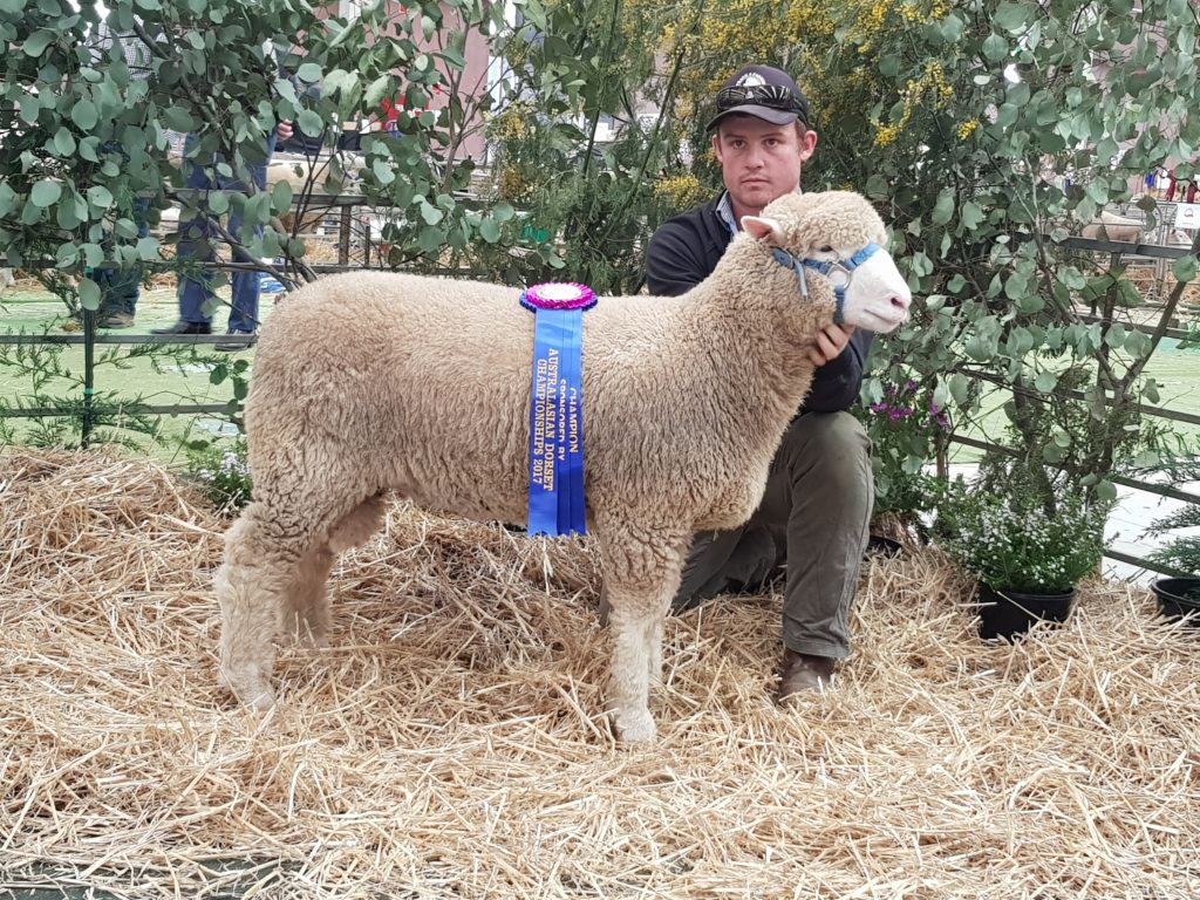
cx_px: 600
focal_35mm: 26
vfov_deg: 53.1
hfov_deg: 67.3
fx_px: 901
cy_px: 450
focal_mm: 4.2
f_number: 1.7
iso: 80
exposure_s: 1/50
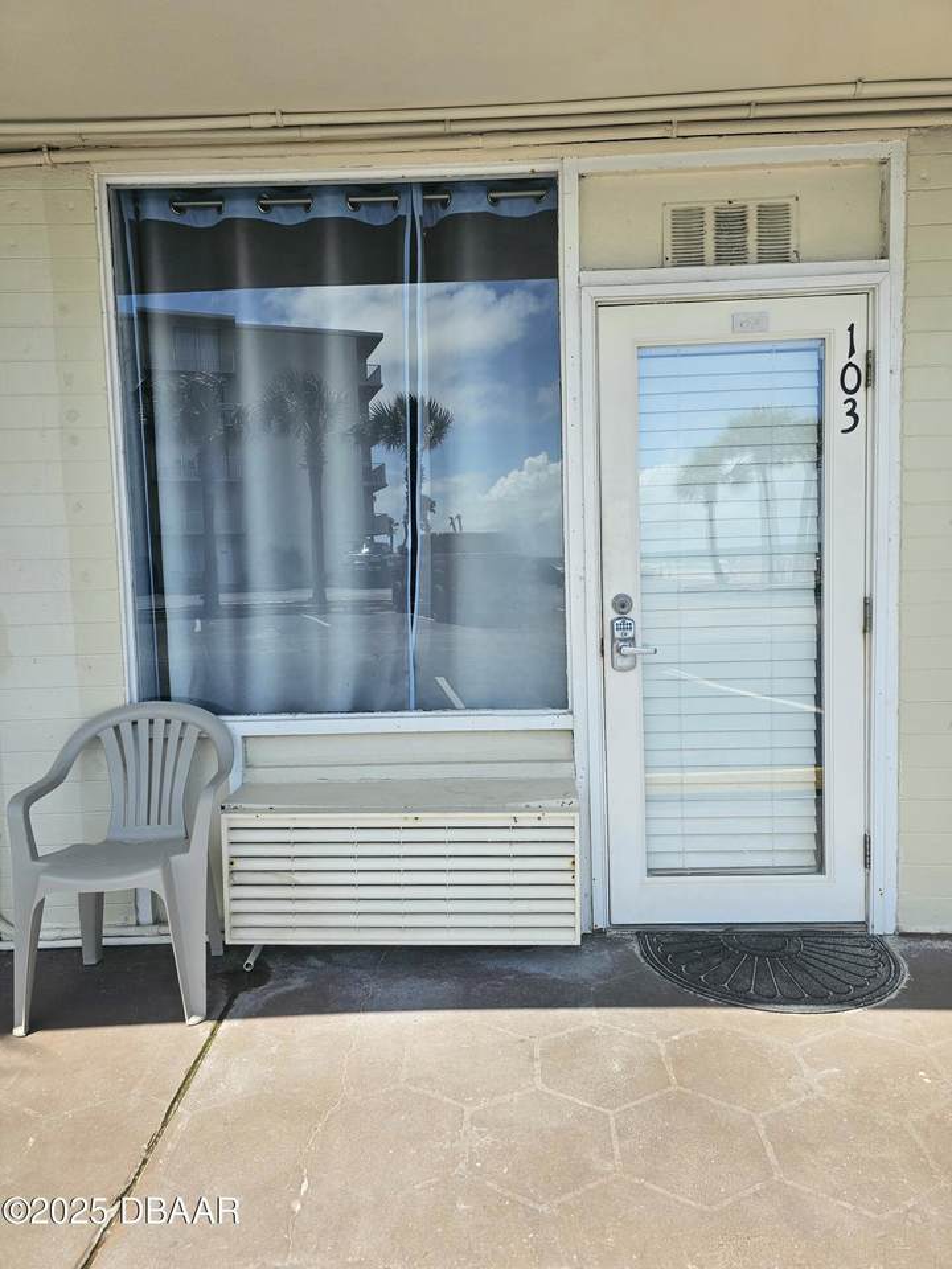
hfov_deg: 58.9
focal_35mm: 23
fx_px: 843
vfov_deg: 73.9
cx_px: 476
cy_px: 634
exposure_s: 1/556
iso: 16
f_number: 1.7
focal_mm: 6.3
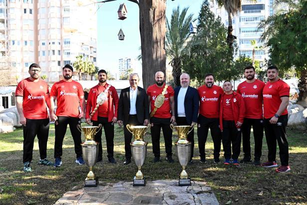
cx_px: 154
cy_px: 102
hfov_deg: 58.7
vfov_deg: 41.1
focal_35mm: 32
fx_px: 273
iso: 320
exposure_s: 1/500
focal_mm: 32
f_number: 4
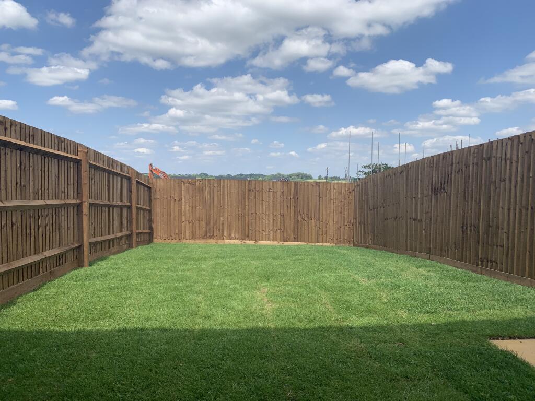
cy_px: 200
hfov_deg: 67.3
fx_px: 402
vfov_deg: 53.1
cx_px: 268
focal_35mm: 26
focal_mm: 4.25
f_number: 1.8
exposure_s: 1/2257
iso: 25
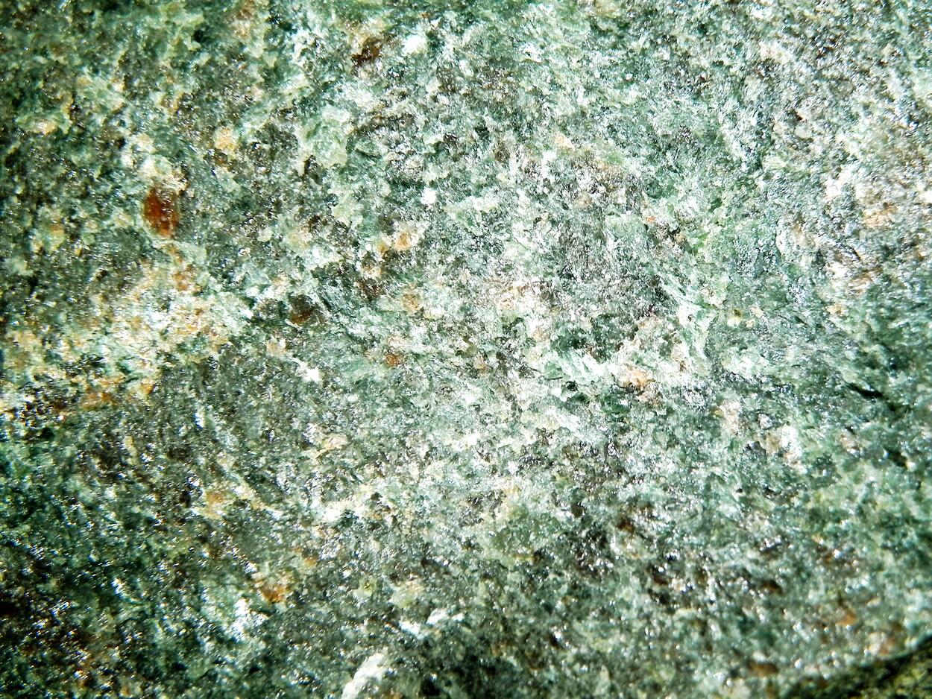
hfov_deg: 29.4
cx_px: 466
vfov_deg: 22.3
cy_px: 350
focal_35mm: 66
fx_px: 1777
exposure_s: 1/80.3
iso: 160
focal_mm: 11.8
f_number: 3.5
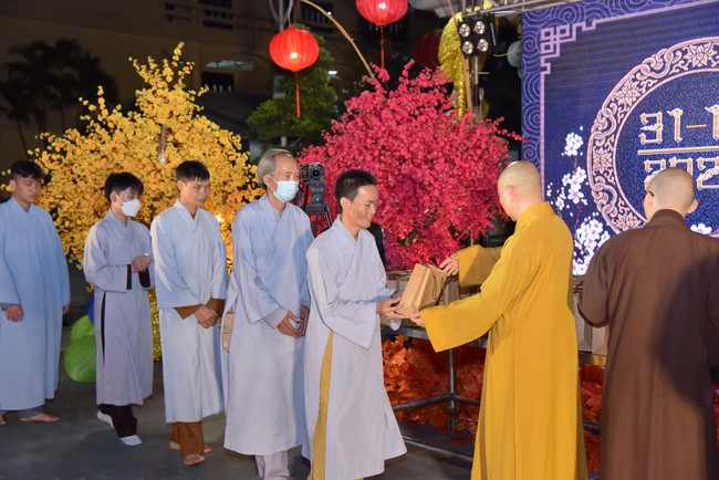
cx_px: 360
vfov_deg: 28.1
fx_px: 959
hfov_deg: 41.1
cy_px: 240
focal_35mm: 48
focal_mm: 48
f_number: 5
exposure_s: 1/160
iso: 1000
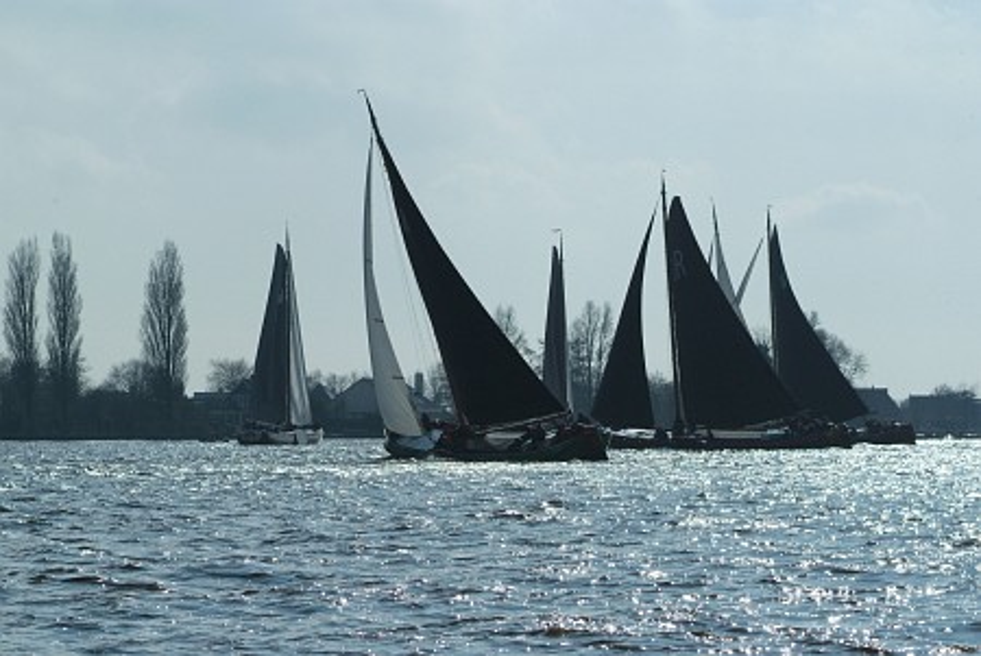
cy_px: 328
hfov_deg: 15.2
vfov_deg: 10.2
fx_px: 3682
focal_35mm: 135
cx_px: 490
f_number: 9.5
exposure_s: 1/4000
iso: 400
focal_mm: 90
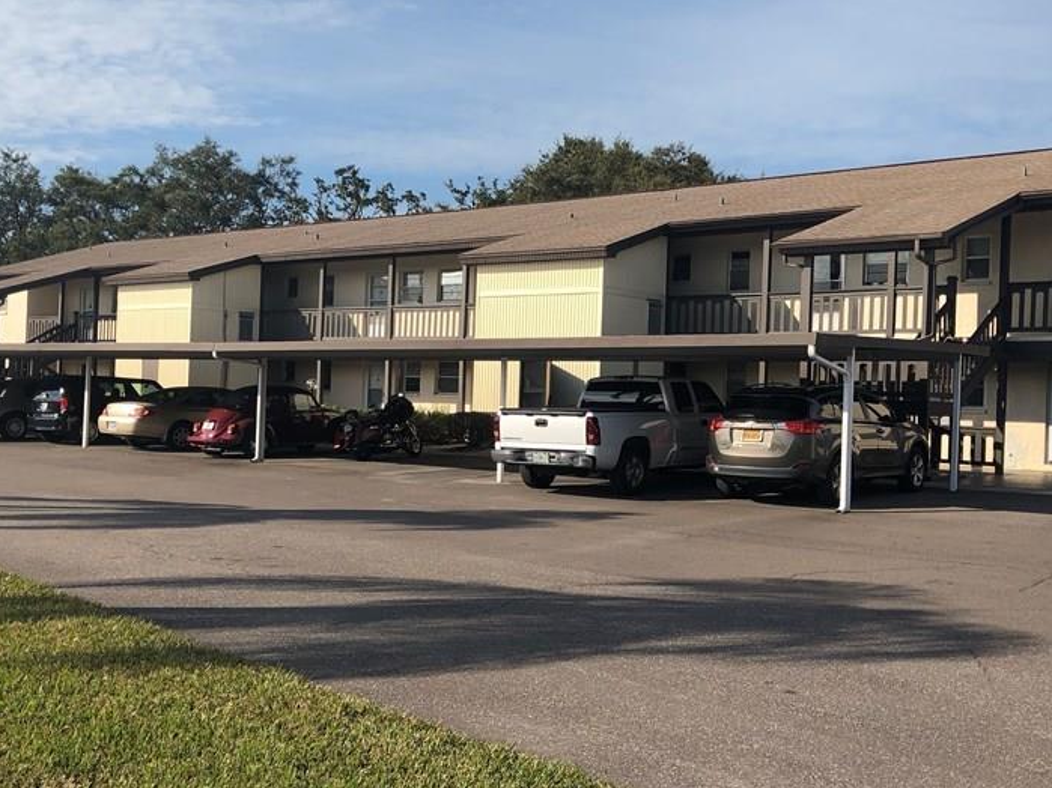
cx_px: 549
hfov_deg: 45.8
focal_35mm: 41
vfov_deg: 35.1
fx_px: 1246
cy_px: 405
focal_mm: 3.99
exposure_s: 1/2088
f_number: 1.8
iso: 20
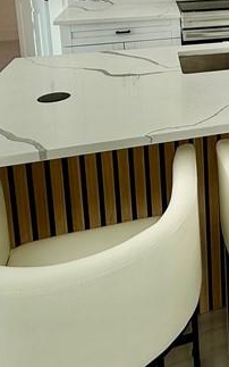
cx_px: 349
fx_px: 469
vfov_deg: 38.2
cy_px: 5
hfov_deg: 22.3
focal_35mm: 47
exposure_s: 1/192
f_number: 2.2
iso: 50
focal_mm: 2.22
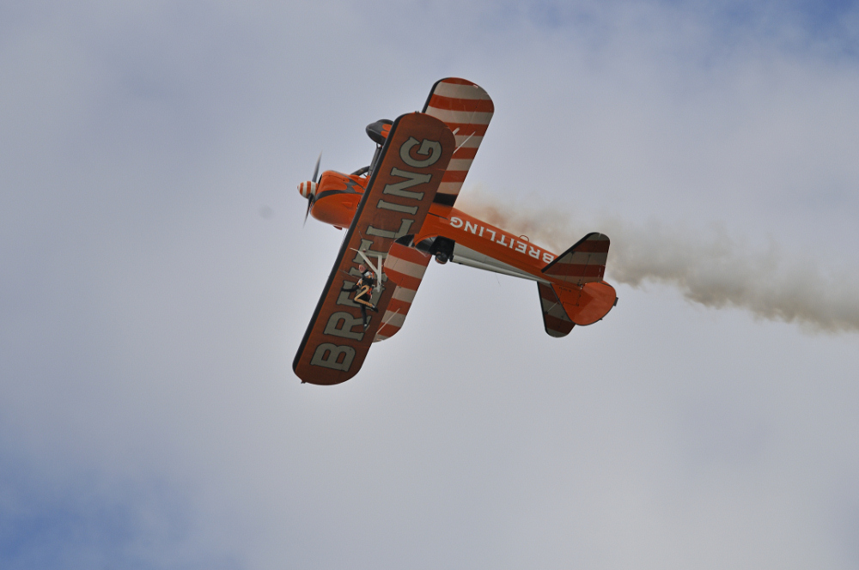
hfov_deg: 4.6
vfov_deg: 3.0
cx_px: 430
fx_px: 10723
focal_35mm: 450
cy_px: 285
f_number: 8
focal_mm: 300
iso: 200
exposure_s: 1/800
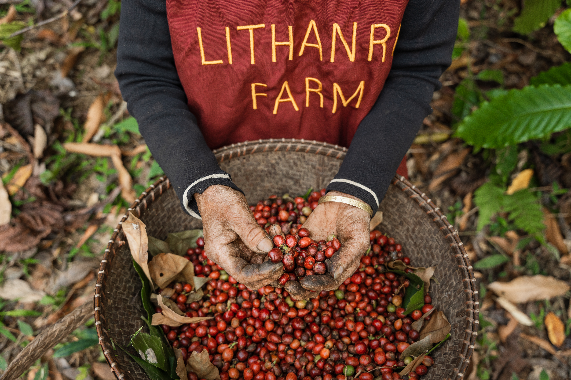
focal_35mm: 30
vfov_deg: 43.9
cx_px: 286
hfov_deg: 62.3
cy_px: 190
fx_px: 473
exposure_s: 1/400
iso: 400
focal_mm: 29.8
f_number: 3.5
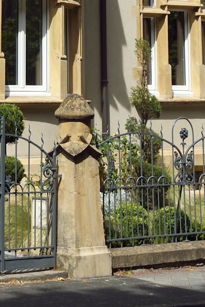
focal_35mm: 159
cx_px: 6
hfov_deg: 8.6
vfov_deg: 11.9
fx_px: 1357
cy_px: -243
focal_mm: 44
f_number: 13
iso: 200
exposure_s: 1/250
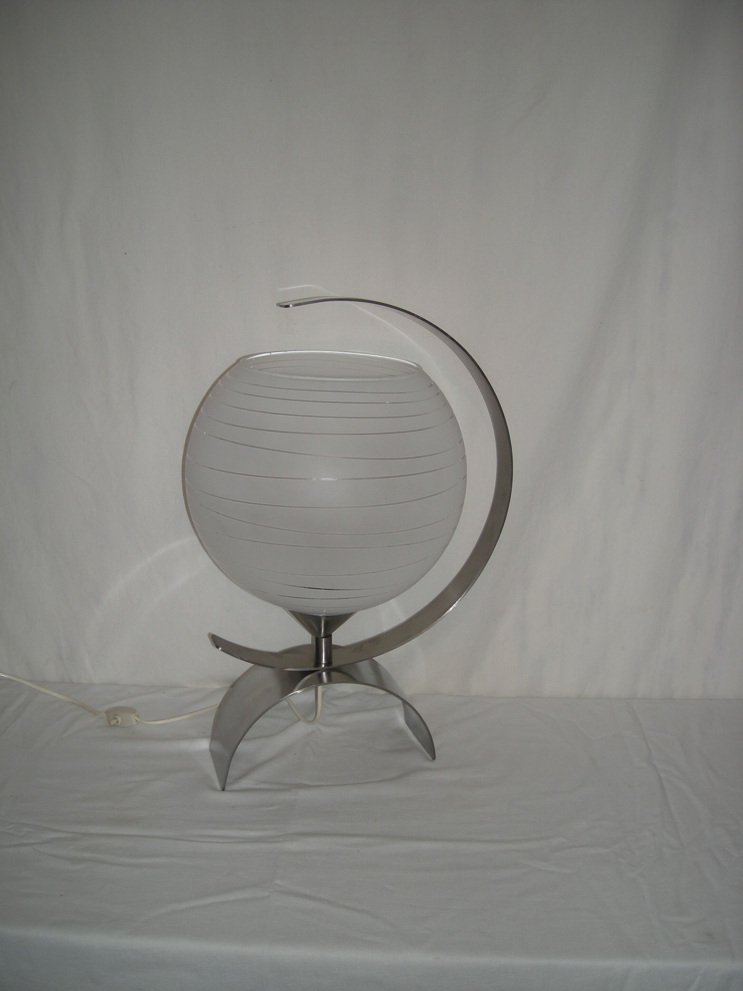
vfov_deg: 52.6
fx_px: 1002
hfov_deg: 40.7
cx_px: 372
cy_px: 496
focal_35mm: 35
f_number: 2.8
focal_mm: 5.7
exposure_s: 1/41.8
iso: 50
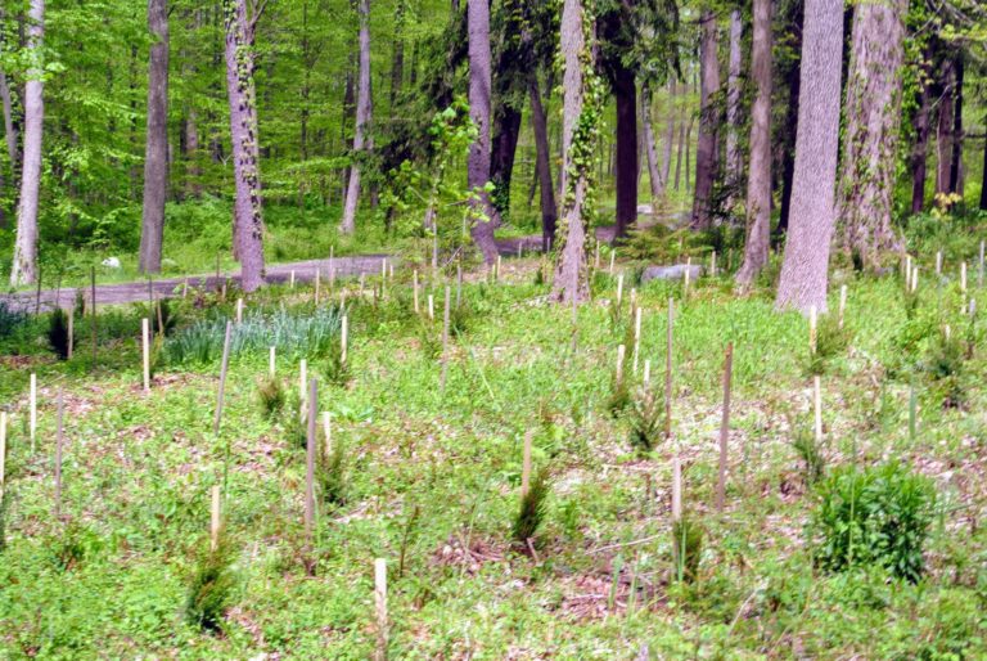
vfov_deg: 16.9
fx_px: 2223
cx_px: 494
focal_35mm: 81
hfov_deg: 25.0
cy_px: 330
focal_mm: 30
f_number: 5.6
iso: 100
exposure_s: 1/160
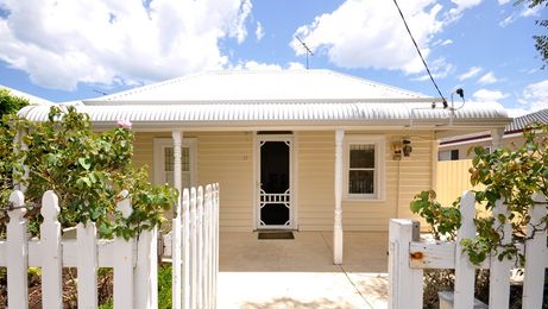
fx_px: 233
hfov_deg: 99.3
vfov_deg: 66.9
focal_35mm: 16
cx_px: 270
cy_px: 176
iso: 200
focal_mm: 10
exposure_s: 1/200
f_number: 11
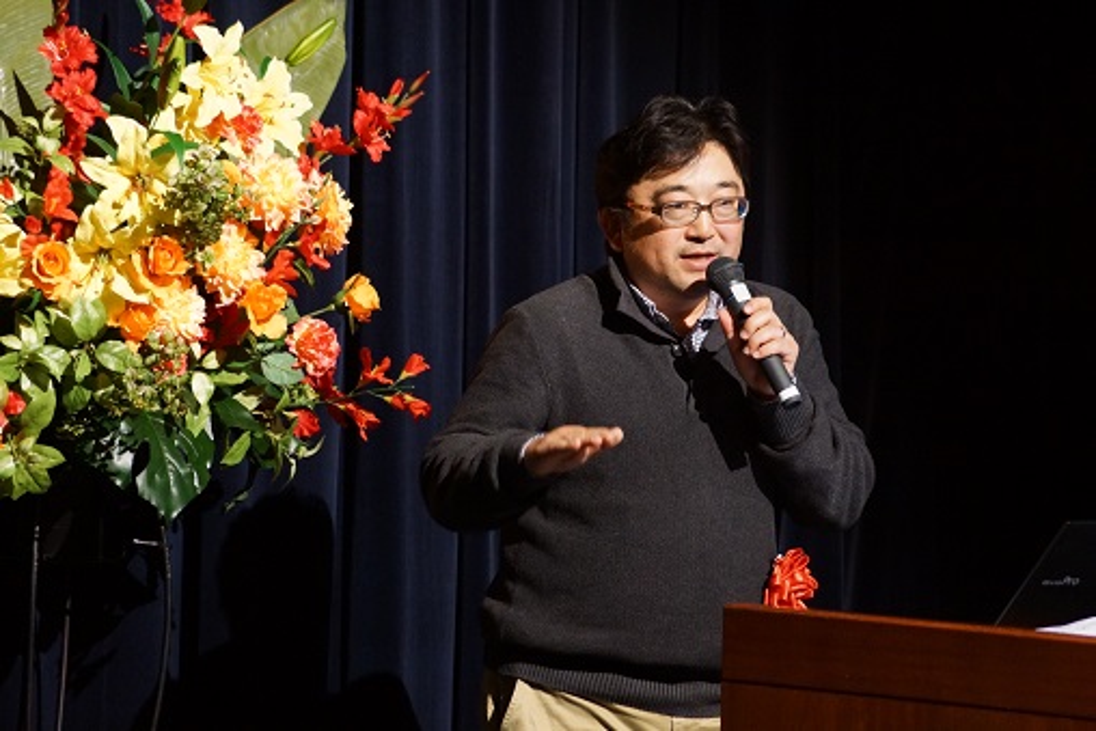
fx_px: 9135
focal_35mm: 300
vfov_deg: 4.6
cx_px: 548
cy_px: 366
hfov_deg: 6.9
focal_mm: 200
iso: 1600
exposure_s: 1/25
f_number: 5.6
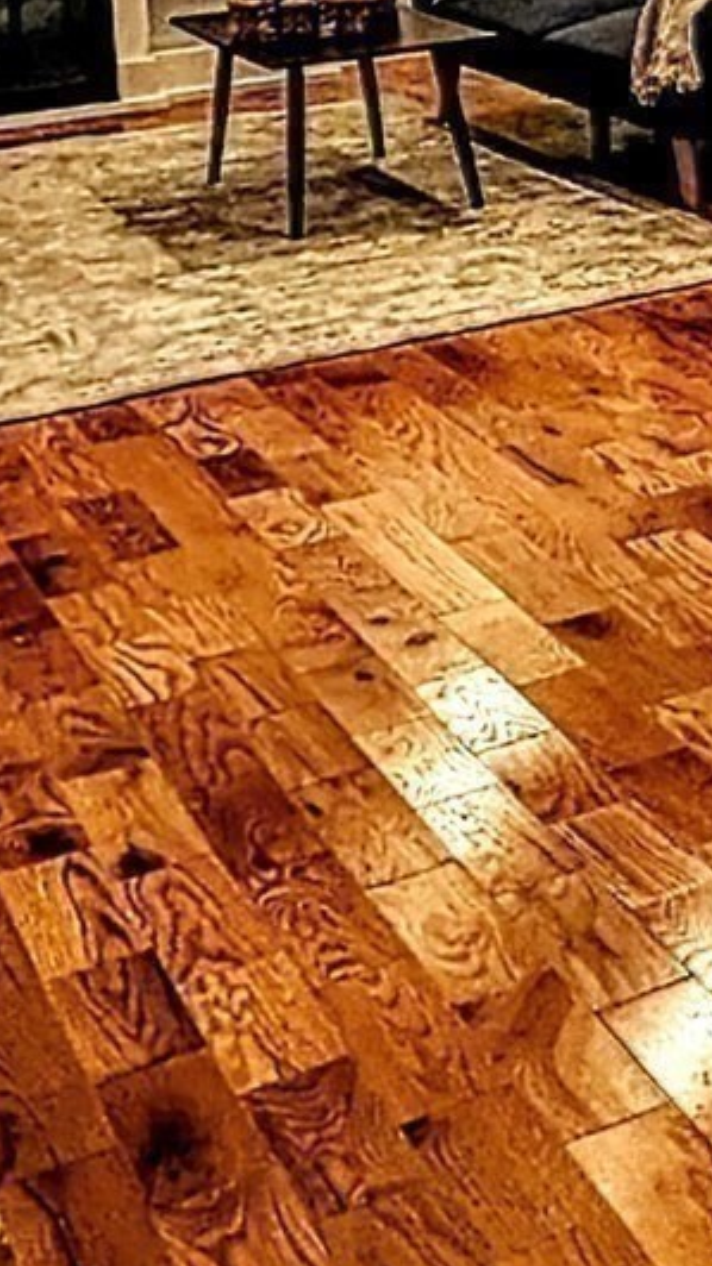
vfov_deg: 28.0
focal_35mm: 67
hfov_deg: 15.5
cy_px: -198
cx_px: 1267
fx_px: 2250
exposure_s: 1/30
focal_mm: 2.35
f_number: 2.2
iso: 128
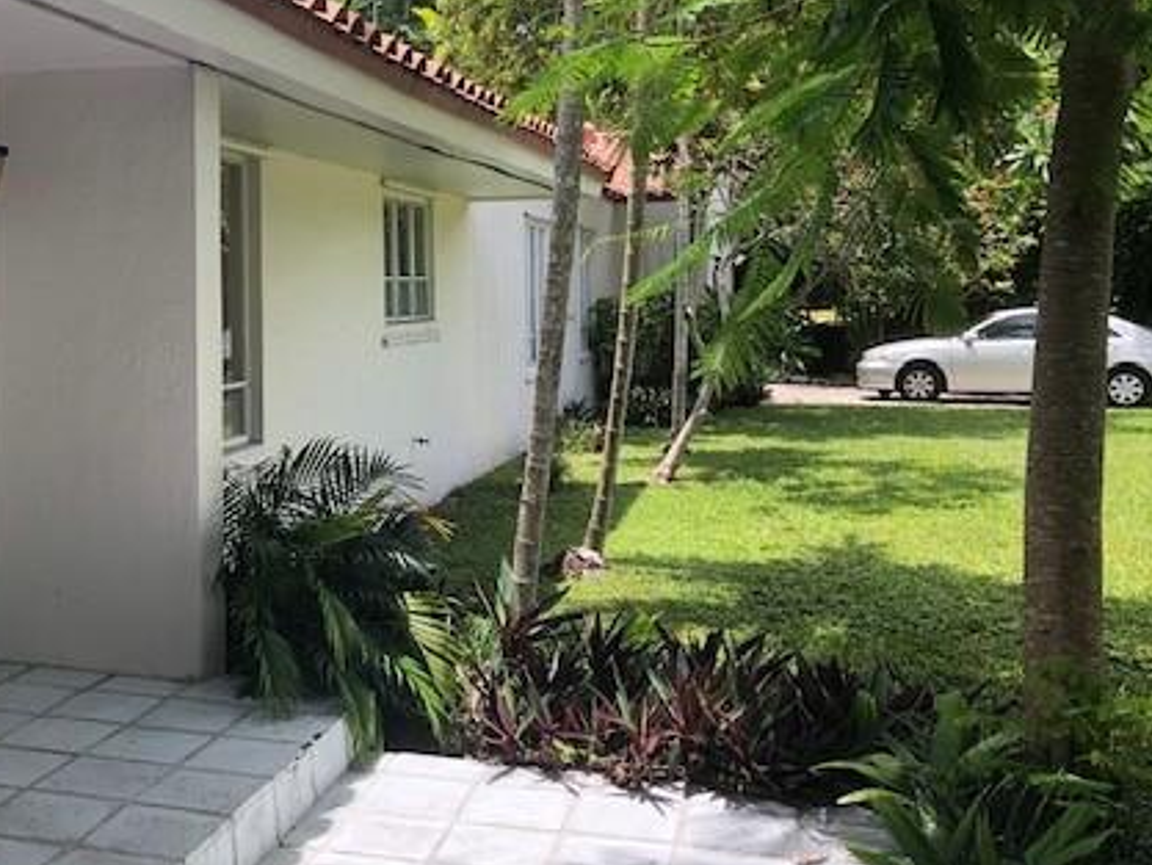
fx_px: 1431
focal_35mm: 43
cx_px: 273
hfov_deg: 42.4
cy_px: 365
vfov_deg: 33.5
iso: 20
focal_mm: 3.99
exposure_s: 1/365
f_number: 1.8
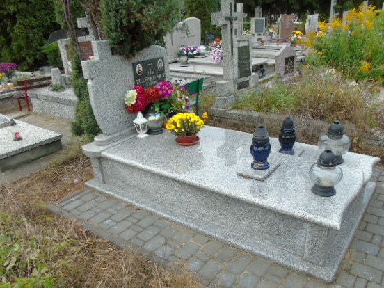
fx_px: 322
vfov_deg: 48.1
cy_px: 164
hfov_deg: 61.5
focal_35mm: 29
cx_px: 214
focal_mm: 4.4
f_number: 3.4
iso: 80
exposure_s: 1/100
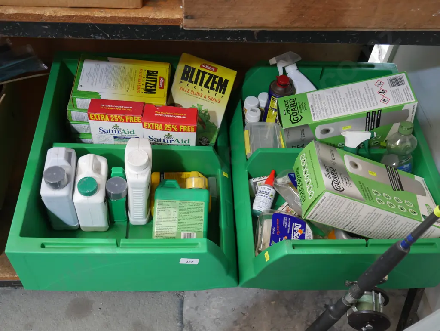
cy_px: 166
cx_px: 220
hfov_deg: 49.0
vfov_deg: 37.8
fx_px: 483
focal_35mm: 38
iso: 1250
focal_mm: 19
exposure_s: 1/60
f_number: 4.1
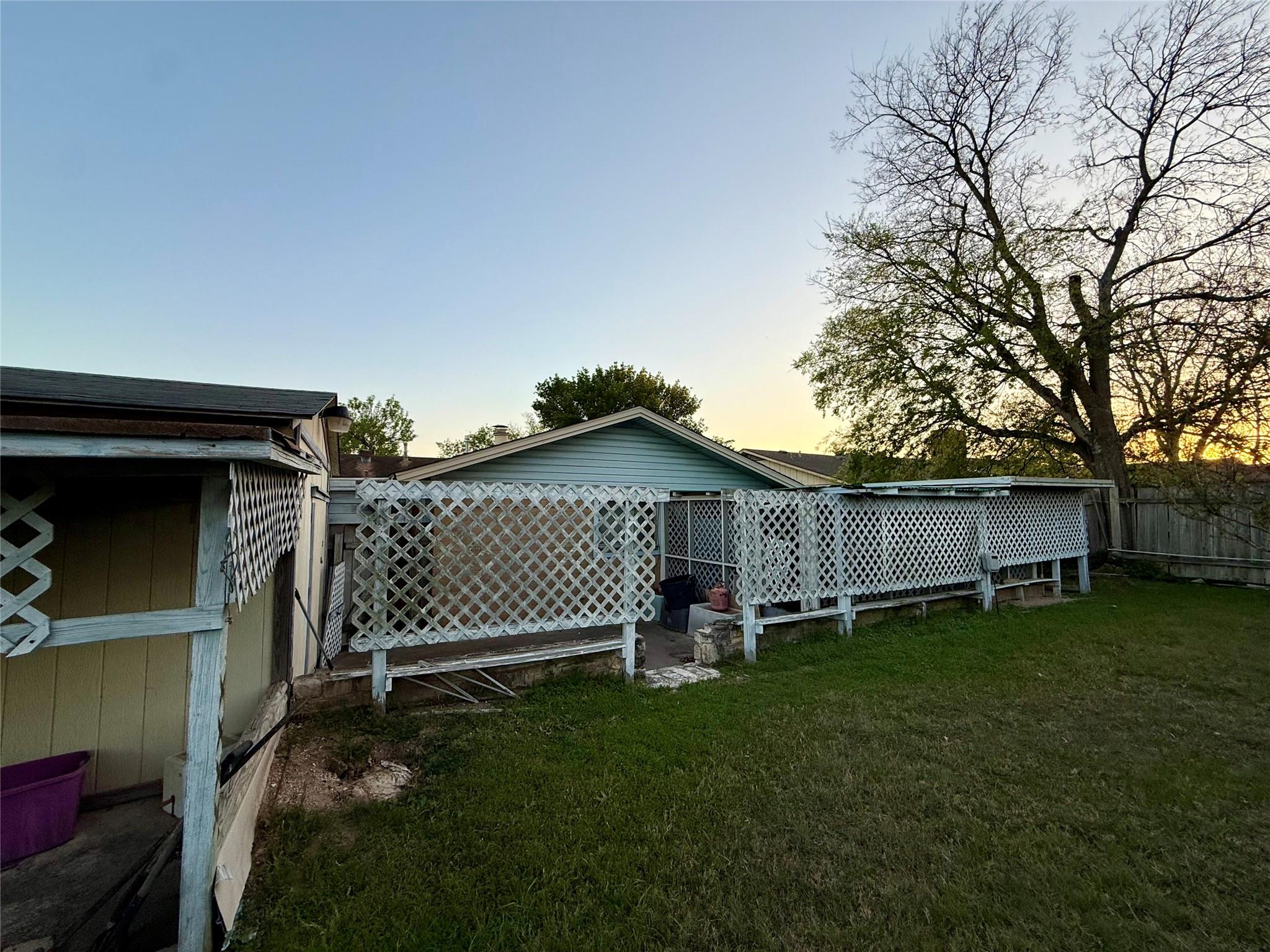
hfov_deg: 102.1
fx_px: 514
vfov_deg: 85.7
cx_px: 635
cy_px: 476
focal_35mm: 14
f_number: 2.2
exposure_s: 1/275
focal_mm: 2.22
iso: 50
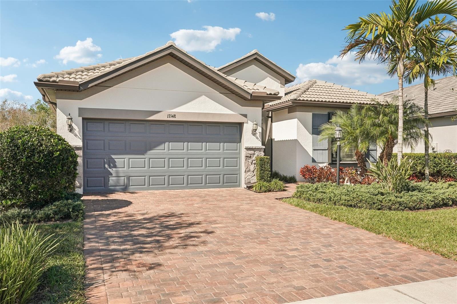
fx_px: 374
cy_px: 152
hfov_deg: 62.8
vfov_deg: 44.3
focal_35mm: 30
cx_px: 228
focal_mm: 29.5
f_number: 8
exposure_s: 1/1250
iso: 400
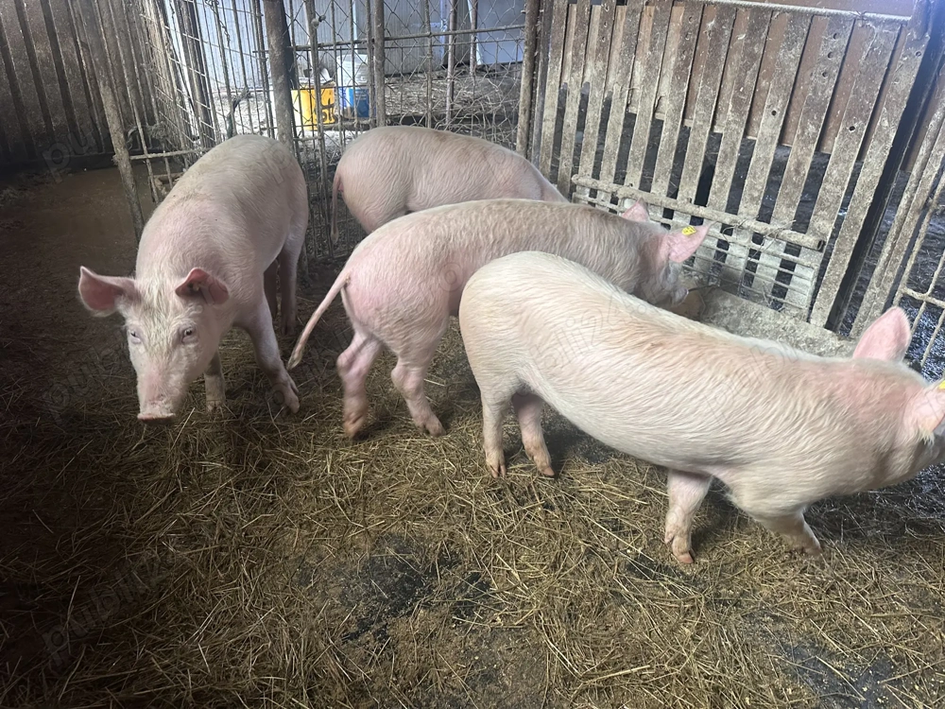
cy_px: 354
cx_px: 472
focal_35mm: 24
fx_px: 655
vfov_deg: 56.8
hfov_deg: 71.6
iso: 250
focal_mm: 6.86
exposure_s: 1/74
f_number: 1.78
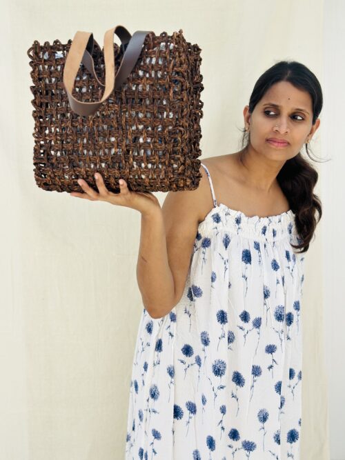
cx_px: 172
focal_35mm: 48
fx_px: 638
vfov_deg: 39.7
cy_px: 230
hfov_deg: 30.3
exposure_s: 1/3876
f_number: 1.78
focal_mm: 6.86
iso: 80
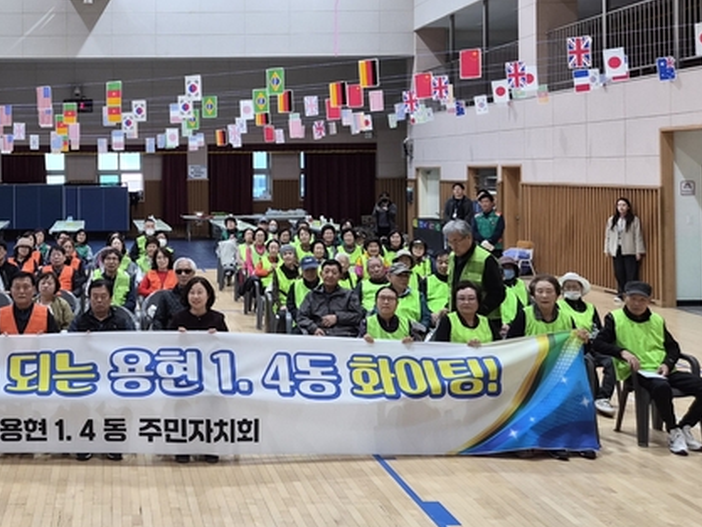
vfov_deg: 31.1
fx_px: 933
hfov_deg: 38.9
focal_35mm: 46
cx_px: 99
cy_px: 153
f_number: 1.8
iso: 160
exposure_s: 1/120
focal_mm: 5.4
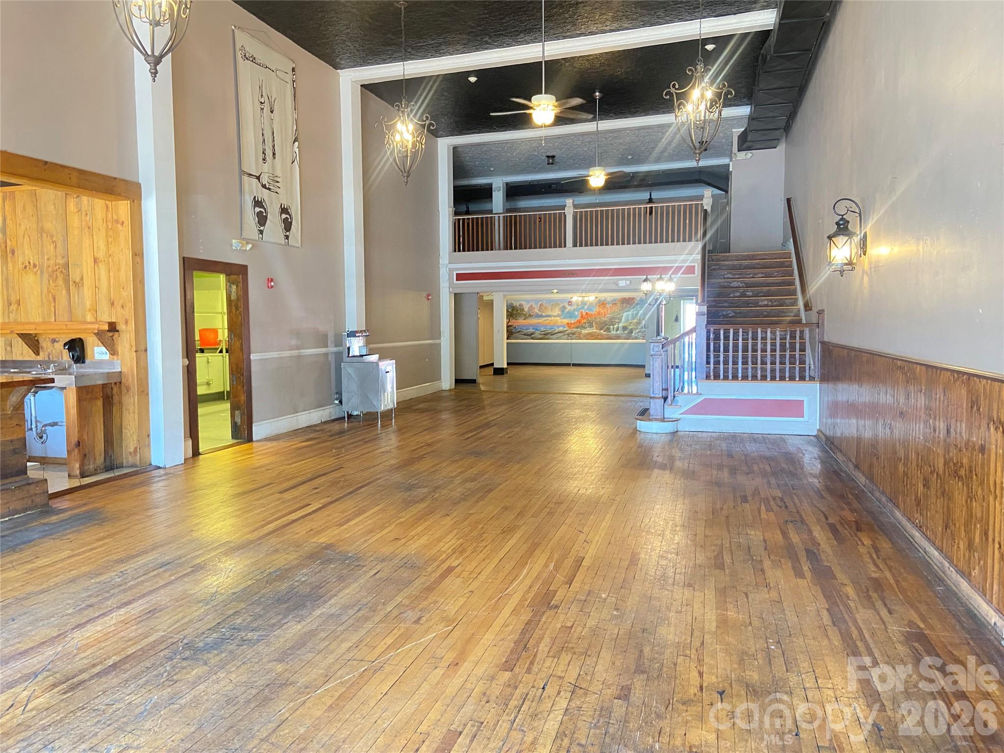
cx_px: 502
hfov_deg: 67.3
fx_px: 754
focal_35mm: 26
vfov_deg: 53.1
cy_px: 376
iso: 320
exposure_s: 1/60
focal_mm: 4.25
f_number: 1.8
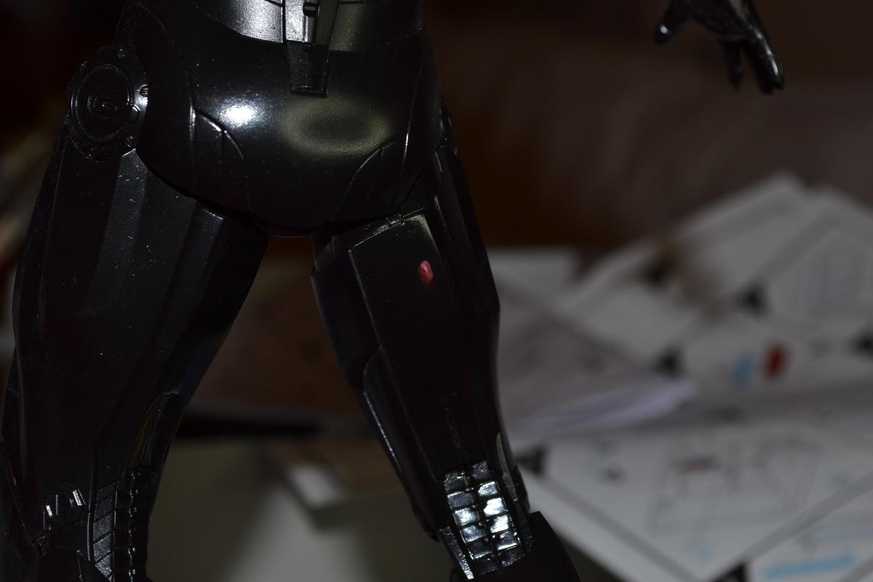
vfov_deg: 20.6
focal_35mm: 66
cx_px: 436
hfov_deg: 30.5
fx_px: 1600
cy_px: 291
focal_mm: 44
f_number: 8
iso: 100
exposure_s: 1/60
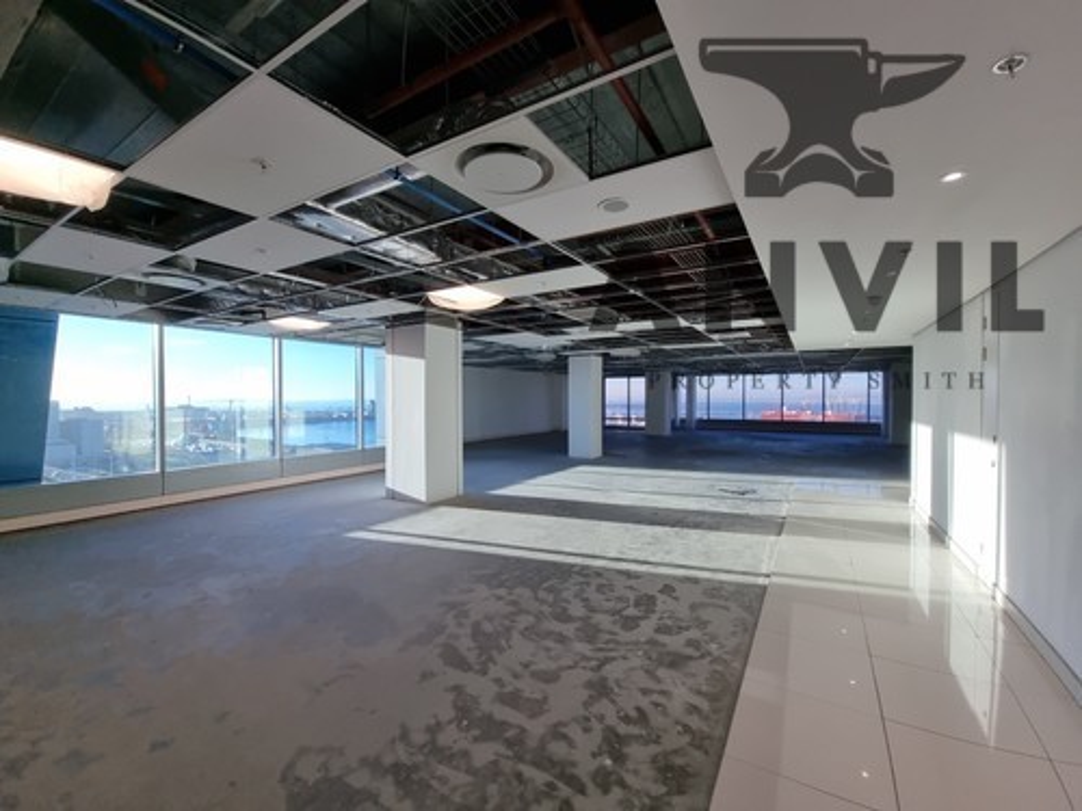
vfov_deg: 89.9
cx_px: 541
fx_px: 406
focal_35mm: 13
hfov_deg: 106.2
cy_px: 406
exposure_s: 1/190
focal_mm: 2.2
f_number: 2.2
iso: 50
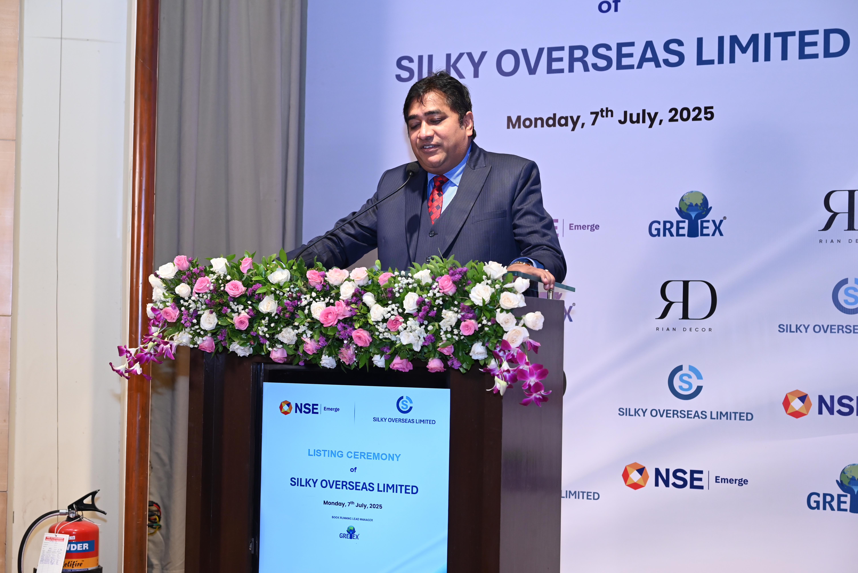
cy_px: 286
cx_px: 429
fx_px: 1335
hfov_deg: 35.6
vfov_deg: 24.2
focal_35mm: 56
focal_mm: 56
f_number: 5
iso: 1250
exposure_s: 1/125
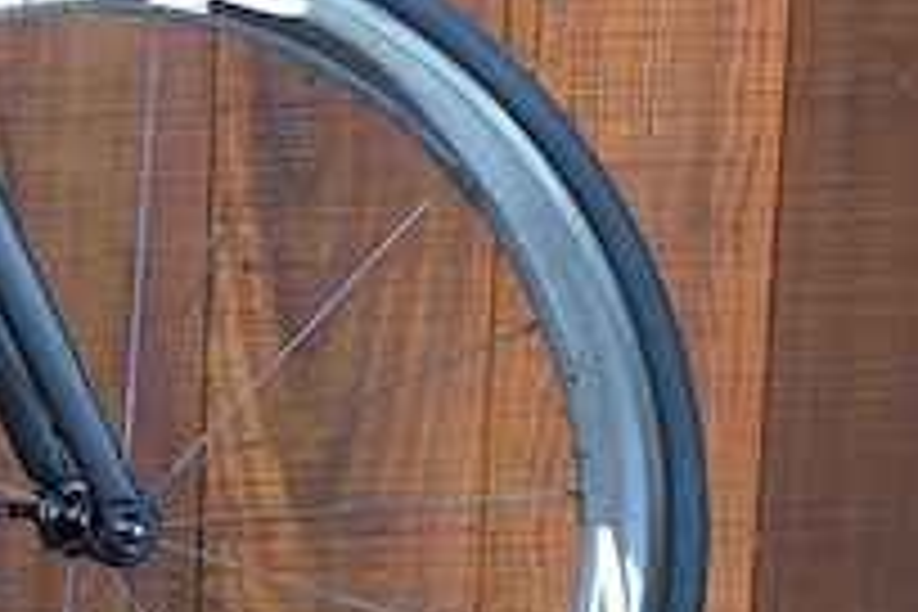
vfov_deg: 10.0
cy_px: 110
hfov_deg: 13.8
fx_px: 3493
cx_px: -585
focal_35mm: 137
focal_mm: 23
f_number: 2
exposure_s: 1/34
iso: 320
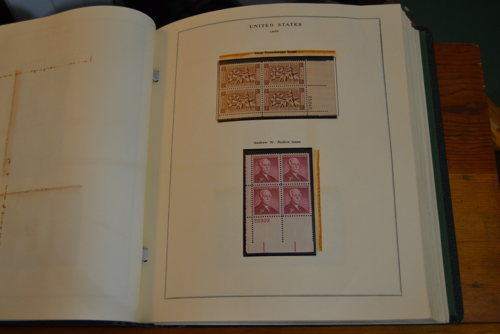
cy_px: 167
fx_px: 542
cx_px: 250
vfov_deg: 34.2
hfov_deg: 49.6
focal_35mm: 39
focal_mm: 26
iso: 900
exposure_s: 1/60
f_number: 4
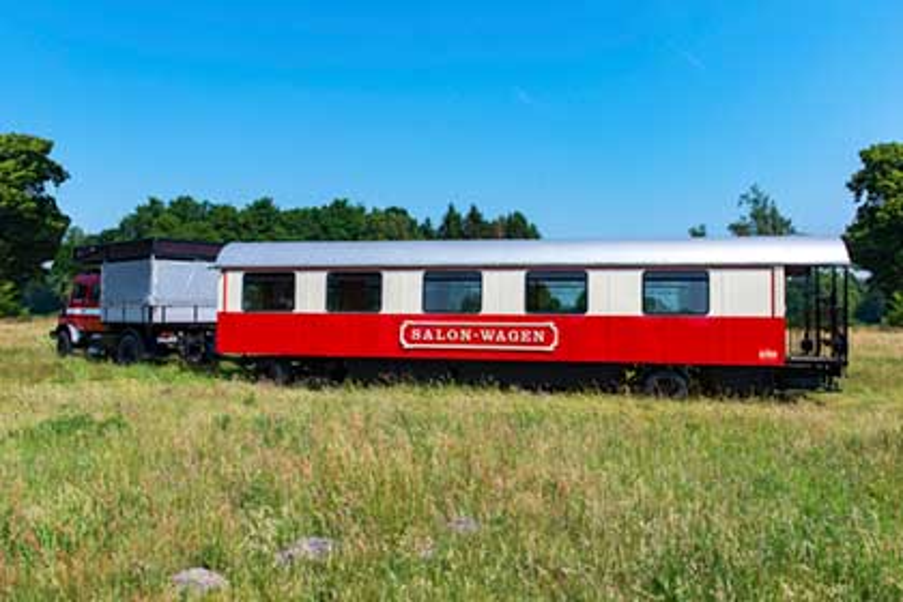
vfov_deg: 45.0
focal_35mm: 29
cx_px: 452
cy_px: 301
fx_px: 727
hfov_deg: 63.7
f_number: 10
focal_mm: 29
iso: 100
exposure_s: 1/250
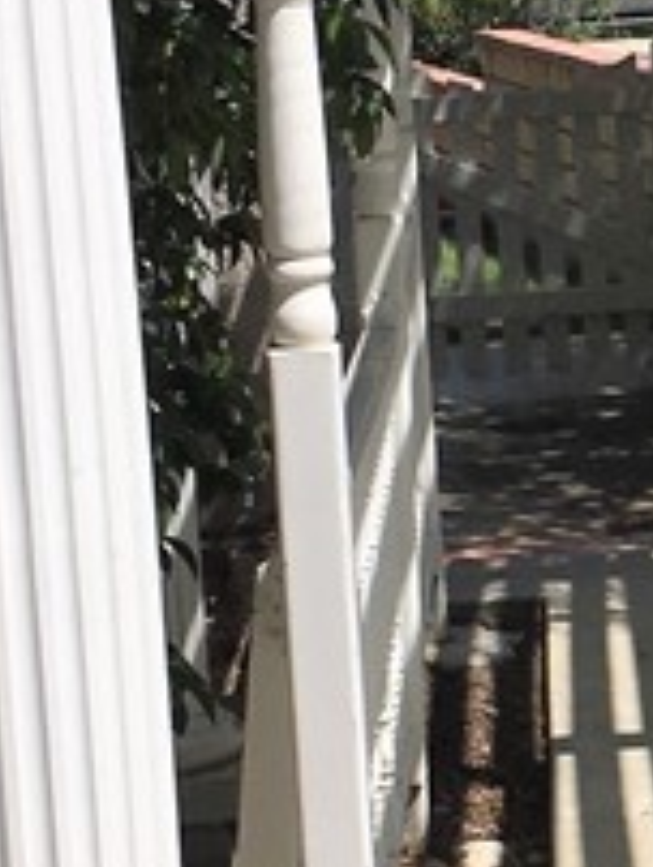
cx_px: 1053
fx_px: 3690
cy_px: 485
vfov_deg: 13.4
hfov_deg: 9.7
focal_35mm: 147
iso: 25
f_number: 2.2
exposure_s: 1/3344
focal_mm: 4.15
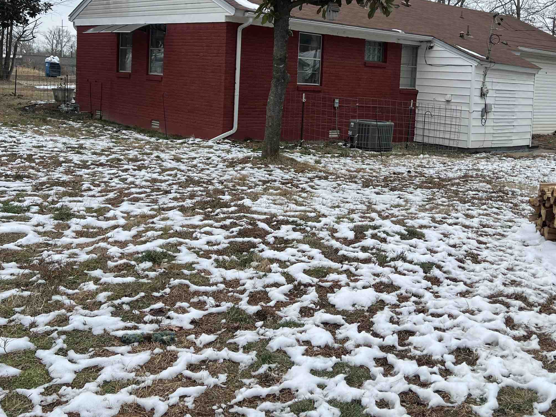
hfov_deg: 46.3
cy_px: 128
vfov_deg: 35.5
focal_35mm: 40
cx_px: 355
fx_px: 643
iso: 50
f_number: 1.5
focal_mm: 5.7
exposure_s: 1/1698
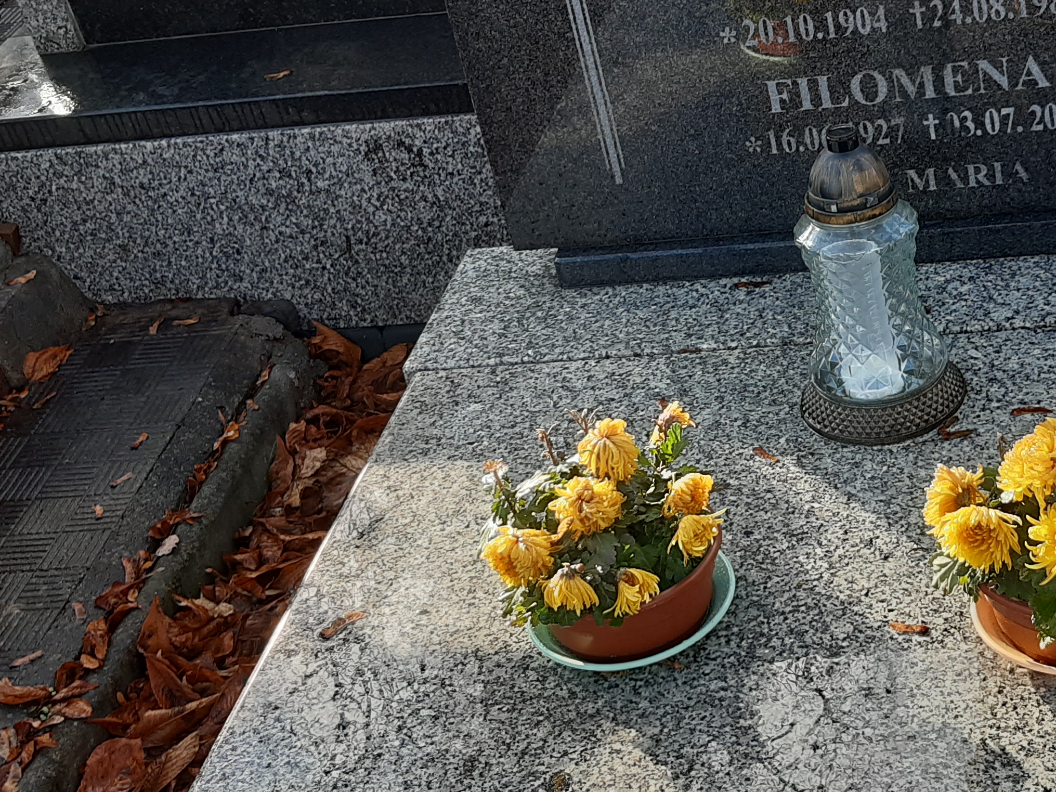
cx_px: 789
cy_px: 322
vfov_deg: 24.8
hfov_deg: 32.1
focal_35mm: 59
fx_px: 1800
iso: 40
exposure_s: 1/166
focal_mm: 3.92
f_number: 1.7
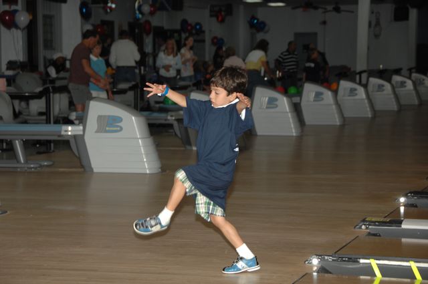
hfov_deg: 18.2
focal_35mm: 112
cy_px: 142
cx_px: 214
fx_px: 1336
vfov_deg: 12.1
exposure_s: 1/125
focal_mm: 75
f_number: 5
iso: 200
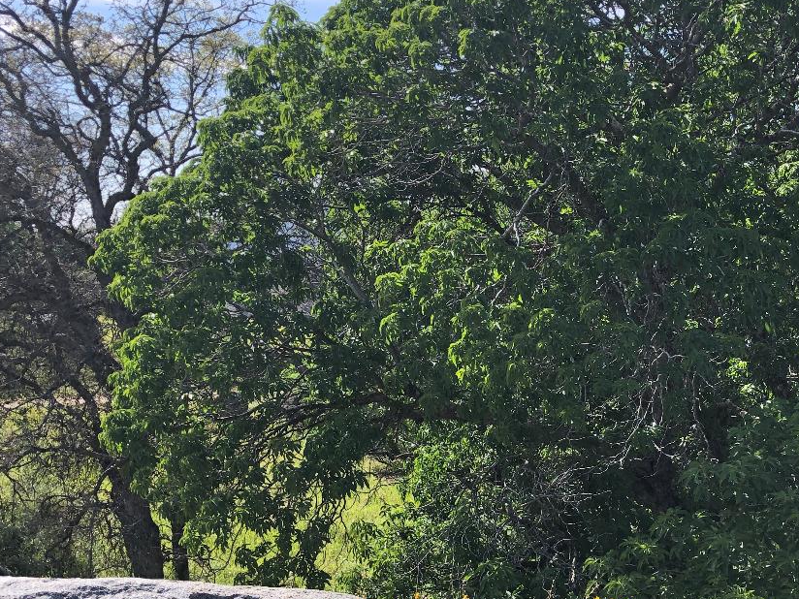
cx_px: 588
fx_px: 1177
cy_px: 427
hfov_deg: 36.7
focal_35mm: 51
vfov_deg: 28.3
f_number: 1.8
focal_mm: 3.99
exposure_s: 1/571
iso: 20
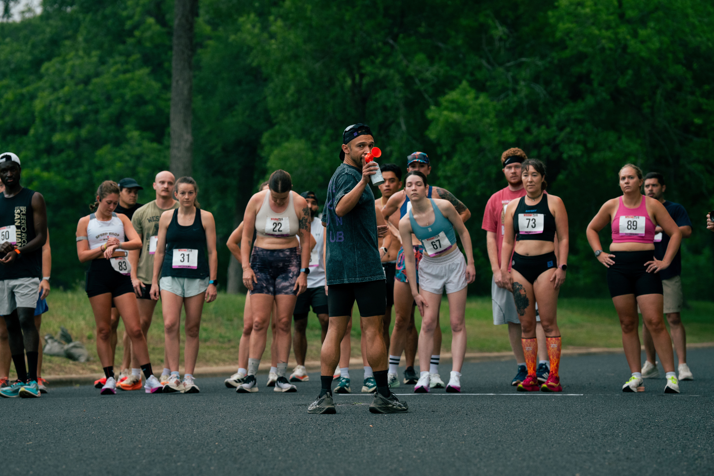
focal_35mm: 135
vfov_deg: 10.2
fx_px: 2677
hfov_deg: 15.2
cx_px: 357
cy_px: 238
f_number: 4.5
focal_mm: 135
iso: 2000
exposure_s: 1/400
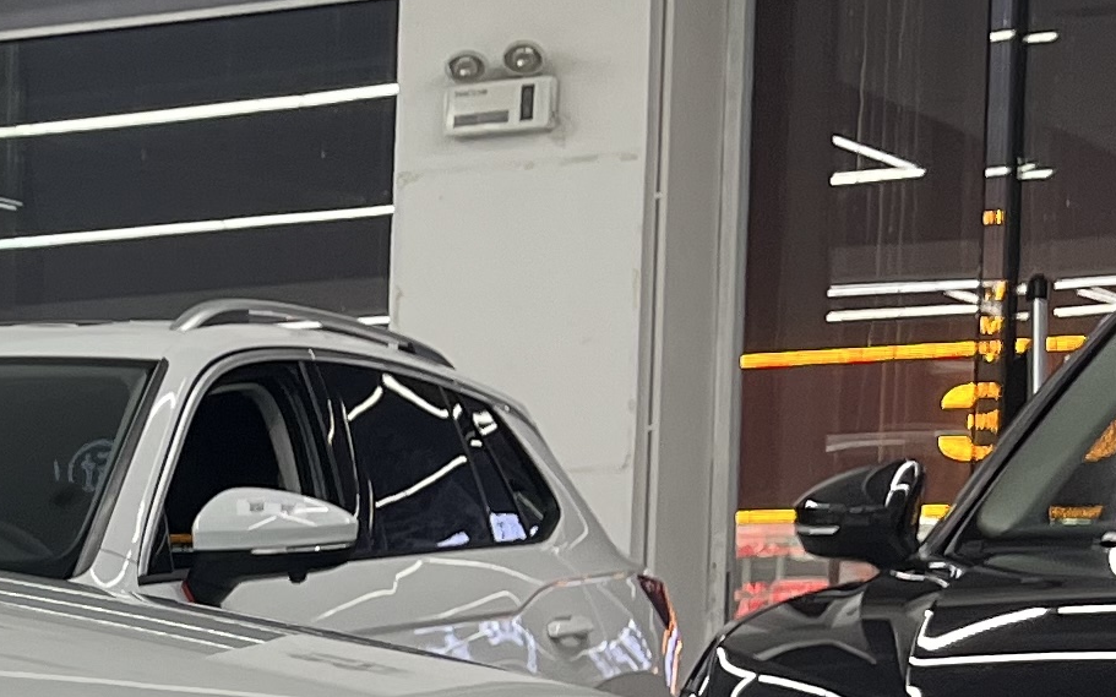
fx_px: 3710
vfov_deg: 10.4
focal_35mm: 122
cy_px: 984
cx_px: -1153
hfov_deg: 14.2
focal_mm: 5.1
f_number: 1.6
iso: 80
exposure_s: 1/100
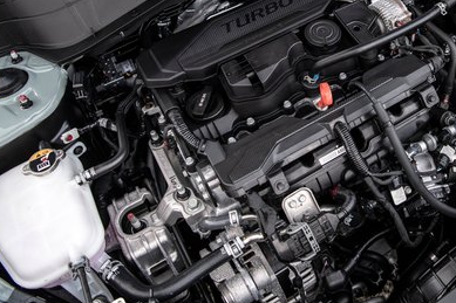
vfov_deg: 35.2
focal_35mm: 37
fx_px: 468
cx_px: 319
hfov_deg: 50.6
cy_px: 82
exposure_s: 1/40
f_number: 4
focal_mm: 24
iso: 800
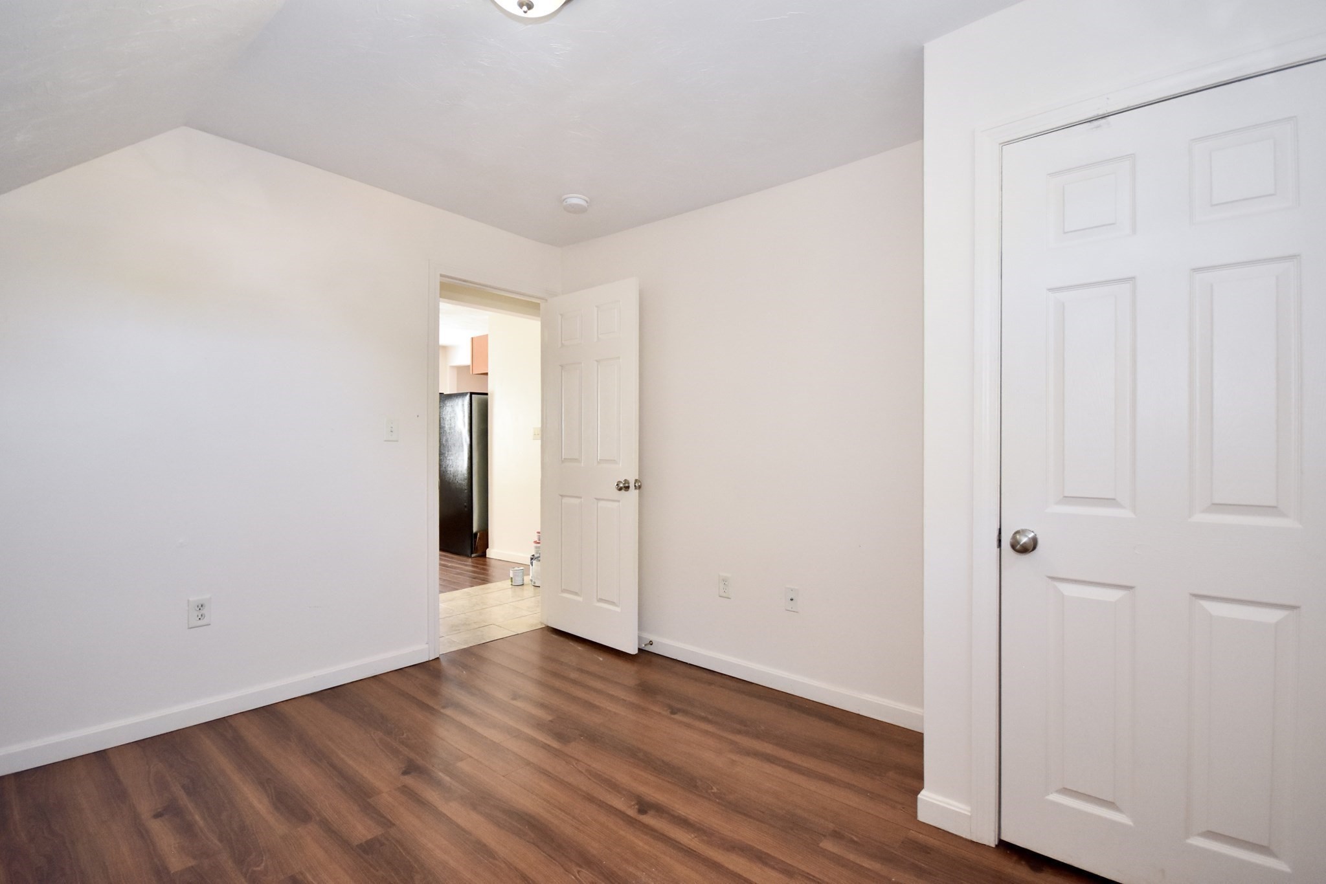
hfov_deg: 100.4
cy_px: 442
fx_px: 553
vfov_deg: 77.3
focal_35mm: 15
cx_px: 663
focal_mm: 10
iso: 1400
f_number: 4
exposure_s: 1/60
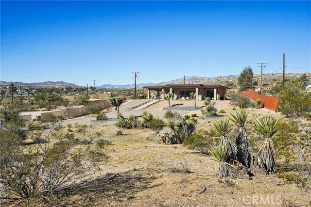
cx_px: 156
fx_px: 276
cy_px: 104
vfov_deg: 41.1
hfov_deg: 58.7
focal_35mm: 32
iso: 3200
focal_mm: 32
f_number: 16
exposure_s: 1/4000
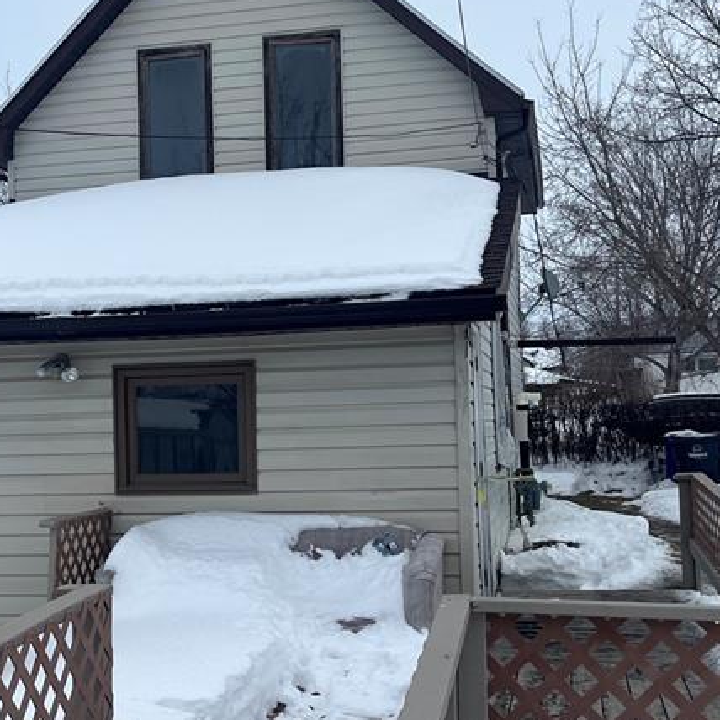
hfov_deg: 30.9
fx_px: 1294
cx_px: 249
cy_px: 382
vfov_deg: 31.1
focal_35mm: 55
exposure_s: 1/2137
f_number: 1.6
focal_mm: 5.1
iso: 50
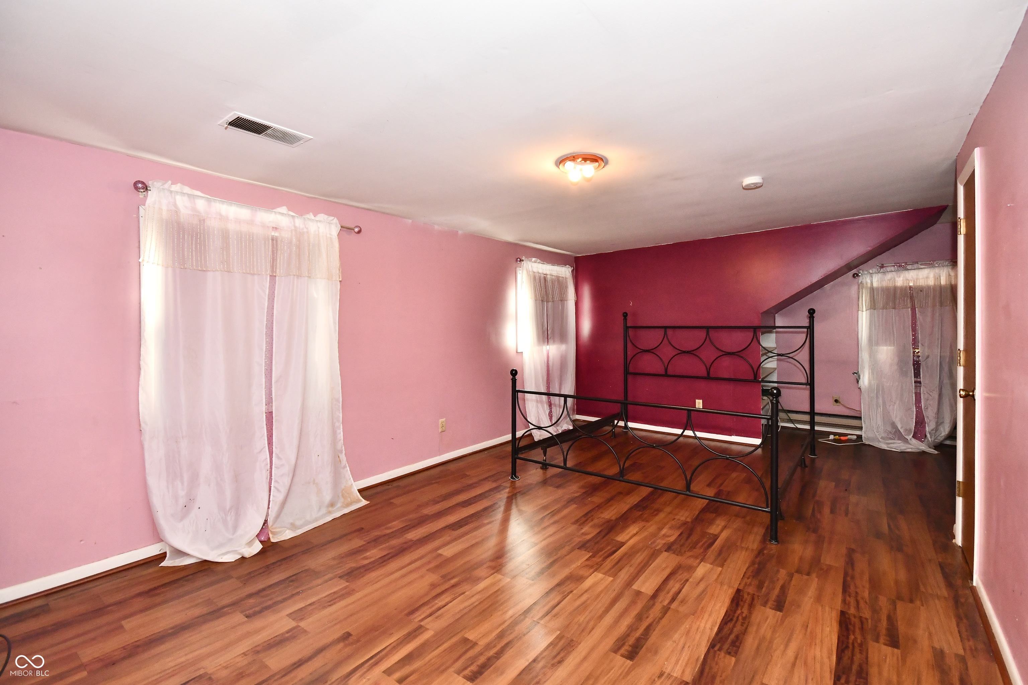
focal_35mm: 15
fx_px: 428
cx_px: 514
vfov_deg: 77.3
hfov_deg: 100.4
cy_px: 342
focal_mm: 10
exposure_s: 1/60
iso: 640
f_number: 6.3
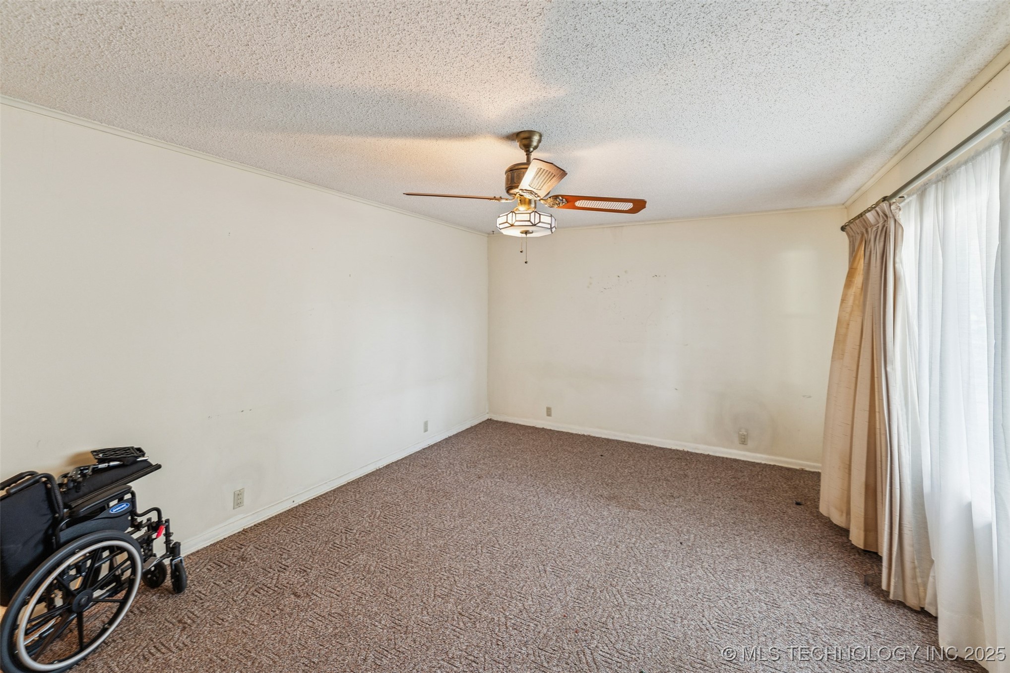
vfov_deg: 81.2
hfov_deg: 104.3
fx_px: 393
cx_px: 505
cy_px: 336
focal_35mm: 14
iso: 400
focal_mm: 14
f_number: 2.8
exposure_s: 1/13
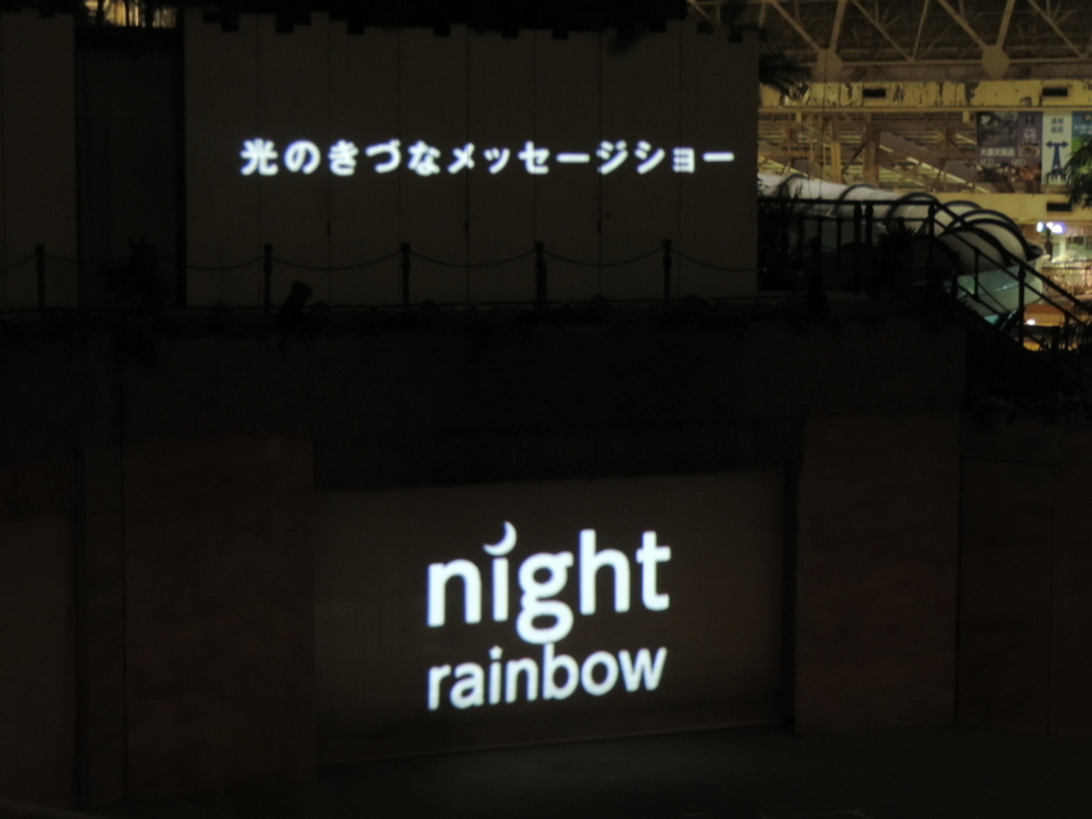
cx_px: 546
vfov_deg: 17.4
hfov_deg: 23.0
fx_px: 2681
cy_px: 410
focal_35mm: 85
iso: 1600
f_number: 4
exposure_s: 1/15
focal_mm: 15.1
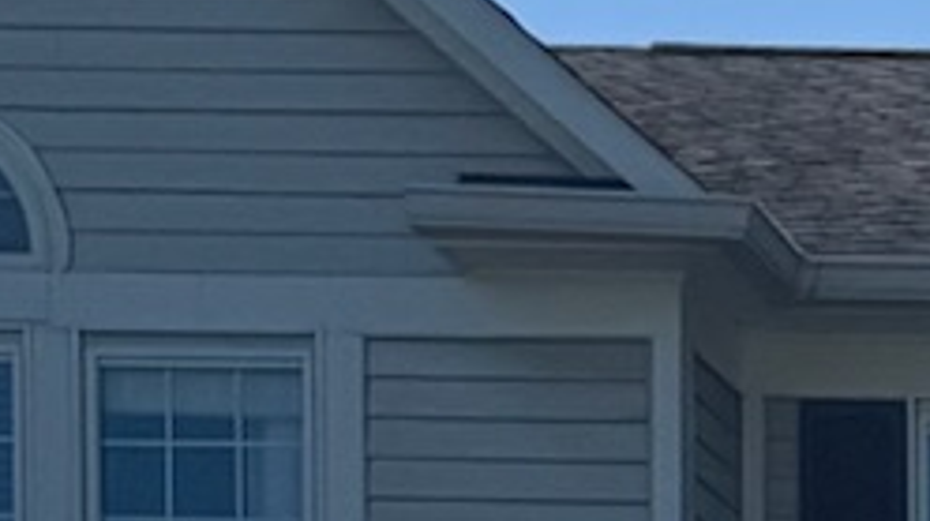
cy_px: 2279
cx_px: 2475
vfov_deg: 4.9
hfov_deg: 8.8
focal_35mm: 216
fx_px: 5322
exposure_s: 1/10417
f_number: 1.78
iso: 80
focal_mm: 6.76
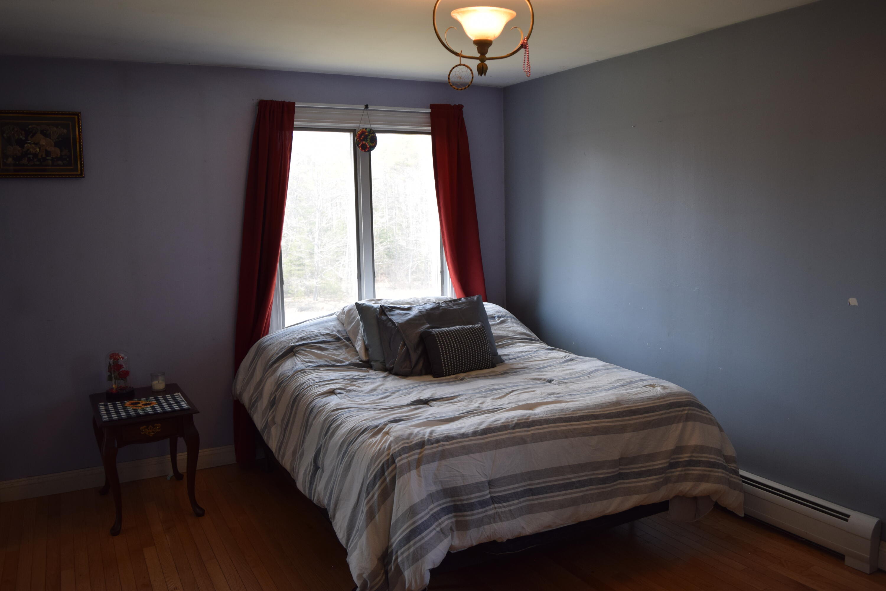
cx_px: 443
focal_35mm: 27
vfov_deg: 47.9
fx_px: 664
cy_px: 296
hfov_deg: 67.4
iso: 400
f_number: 5
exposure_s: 1/100
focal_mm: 18
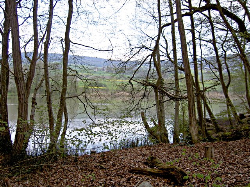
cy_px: 94
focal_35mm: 34
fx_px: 246
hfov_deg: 54.0
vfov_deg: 41.8
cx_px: 125
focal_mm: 5.6
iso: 50
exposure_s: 1/250
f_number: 2.8
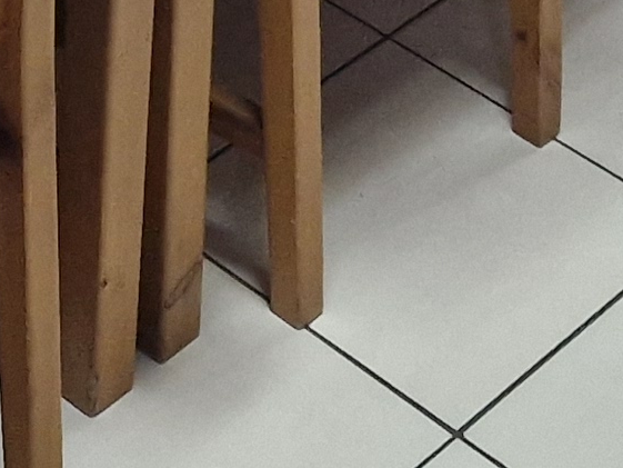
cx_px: 23
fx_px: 2952
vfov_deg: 7.7
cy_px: -1012
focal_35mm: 164
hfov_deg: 11.9
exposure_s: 1/100
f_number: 1.8
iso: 500
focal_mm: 5.4
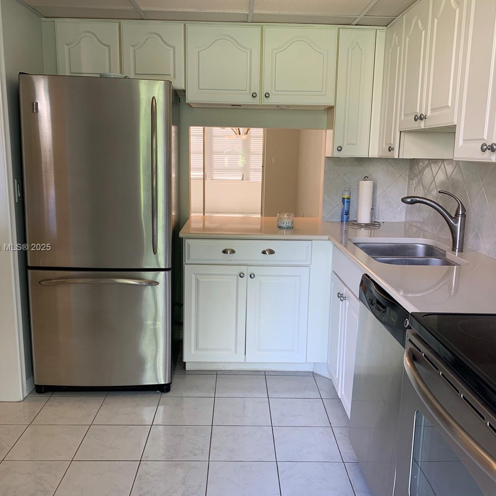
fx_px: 503
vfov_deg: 52.5
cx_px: 252
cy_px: 248
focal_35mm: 31
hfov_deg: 52.5
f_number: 1.8
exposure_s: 1/60
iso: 50
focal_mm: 4.25
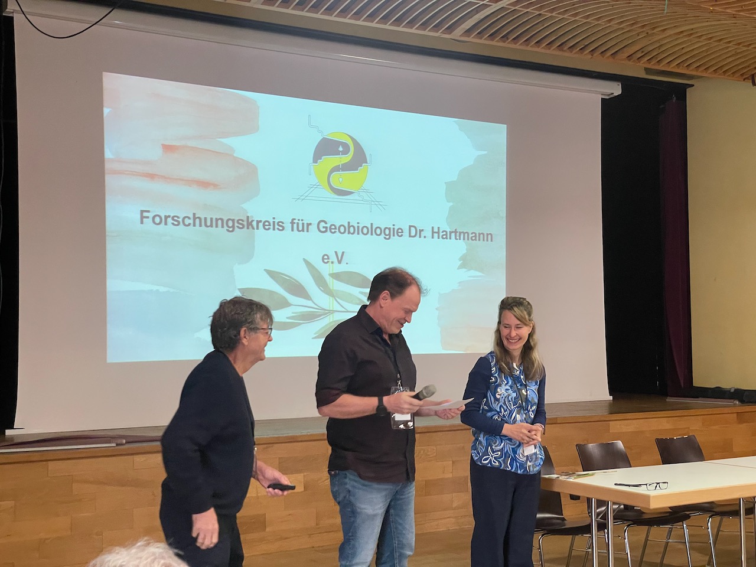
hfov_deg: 36.8
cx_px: 378
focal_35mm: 52
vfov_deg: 28.0
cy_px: 284
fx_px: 1136
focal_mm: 6
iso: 250
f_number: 2
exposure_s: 1/50
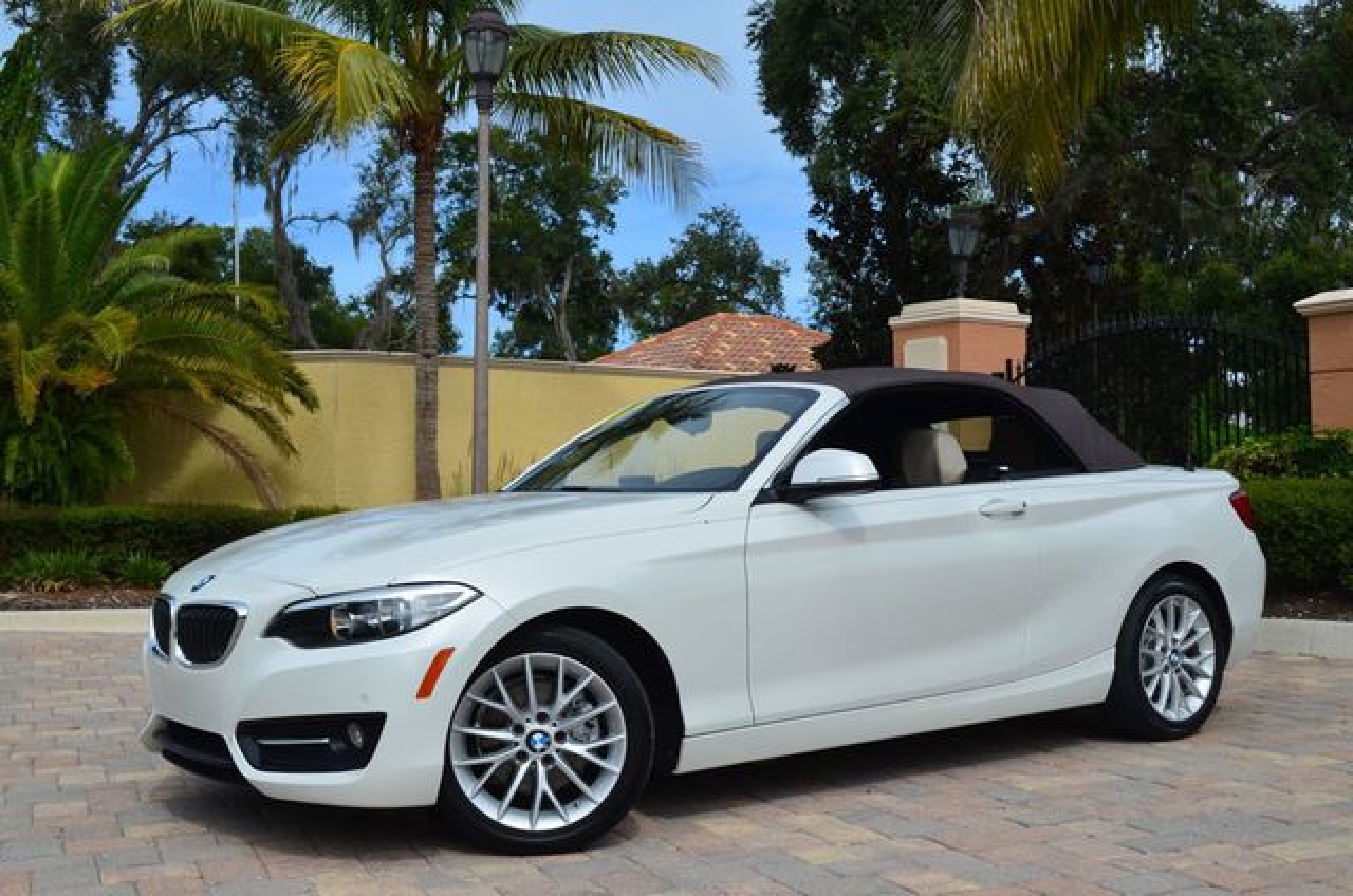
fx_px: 1575
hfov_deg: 46.5
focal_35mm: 42
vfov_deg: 31.8
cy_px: 448
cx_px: 676
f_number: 11
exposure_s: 1/125
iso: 100
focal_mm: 28
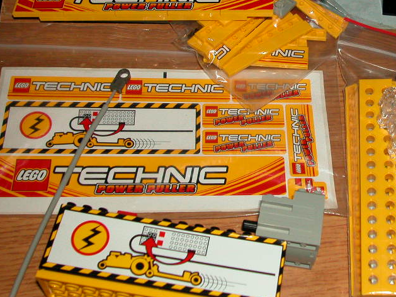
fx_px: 652
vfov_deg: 25.4
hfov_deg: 33.2
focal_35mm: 57
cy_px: 79
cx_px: 288
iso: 200
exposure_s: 1/60
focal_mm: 9
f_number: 4.2
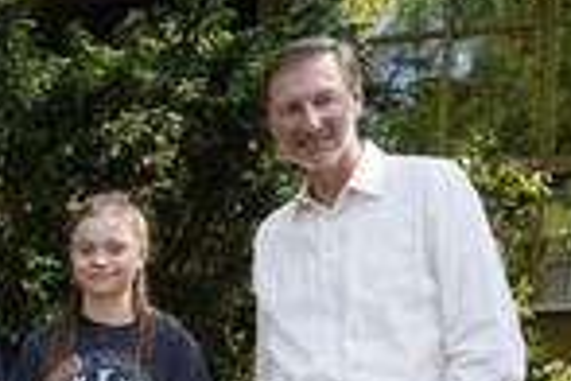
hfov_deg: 21.0
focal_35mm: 86
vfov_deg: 14.9
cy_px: 556
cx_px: -212
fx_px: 1364
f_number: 8
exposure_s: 1/80
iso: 125
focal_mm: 28
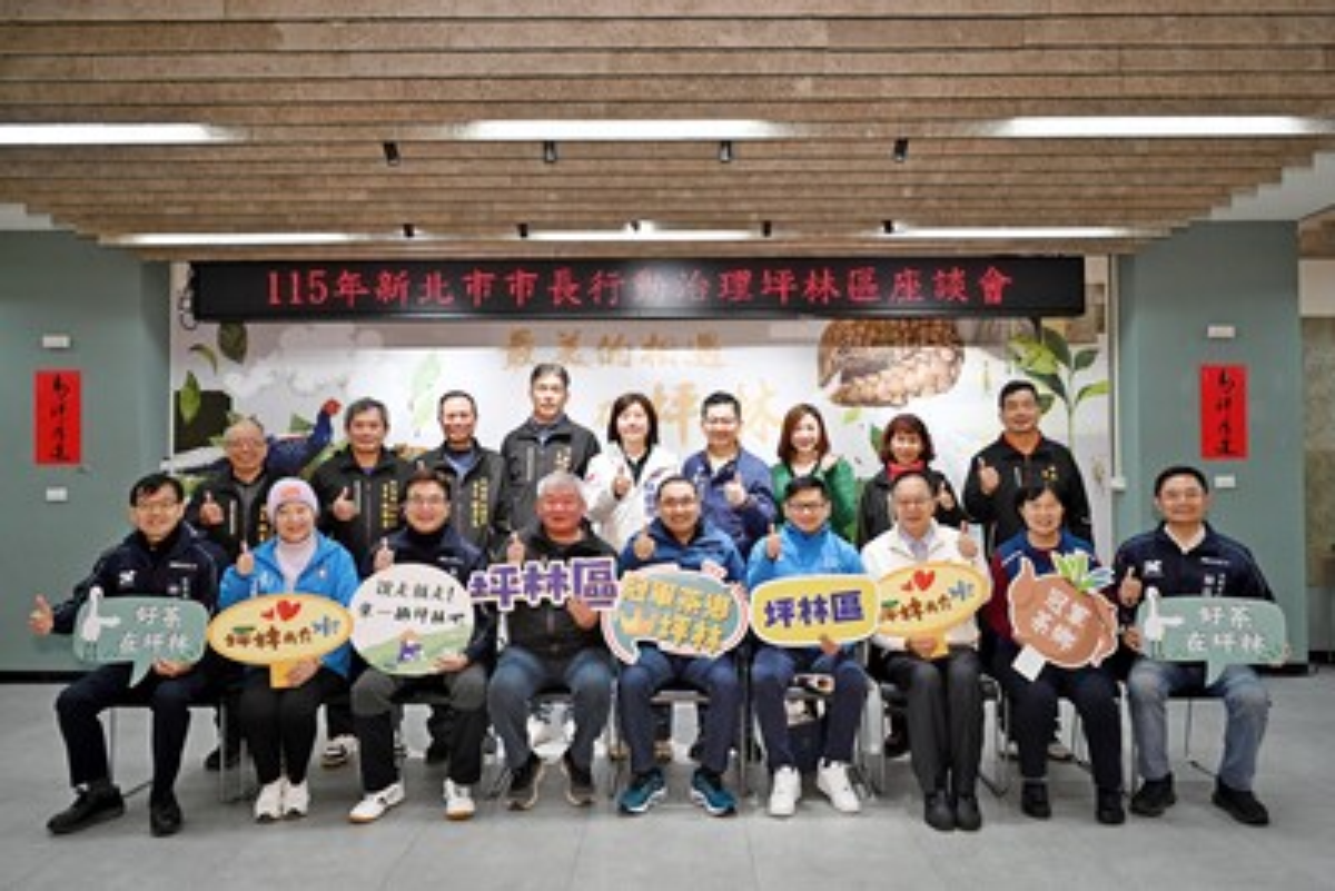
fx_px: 890
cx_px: 668
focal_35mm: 24
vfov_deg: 53.2
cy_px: 446
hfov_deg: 73.7
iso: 640
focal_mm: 24
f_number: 4.5
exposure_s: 1/125
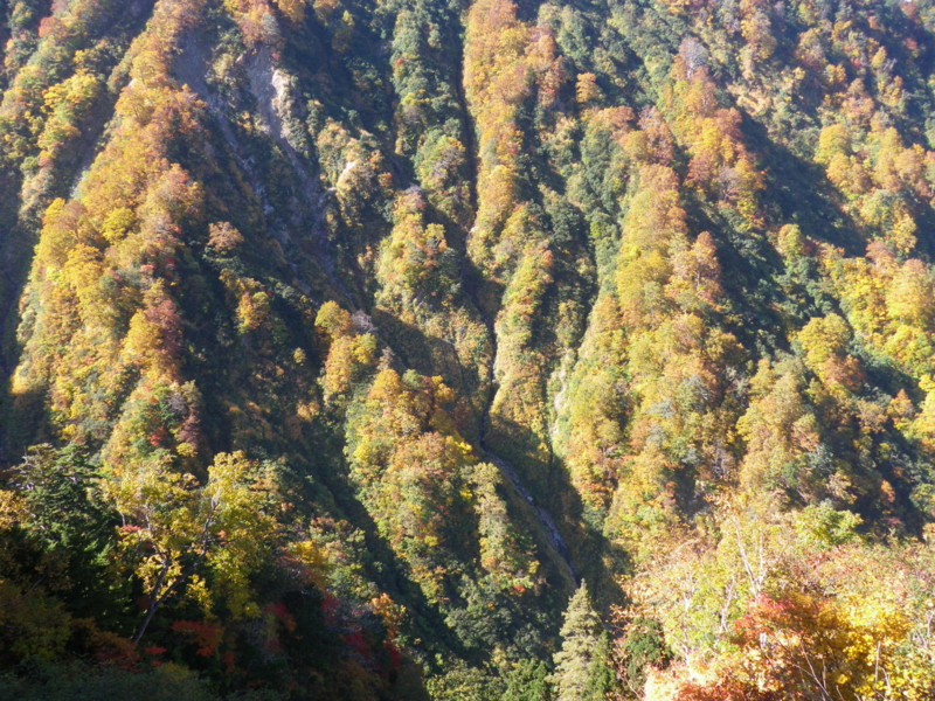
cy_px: 350
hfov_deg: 52.6
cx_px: 468
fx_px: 945
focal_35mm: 35
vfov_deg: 40.7
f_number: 3.8
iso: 64
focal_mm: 6.2
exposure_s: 1/125
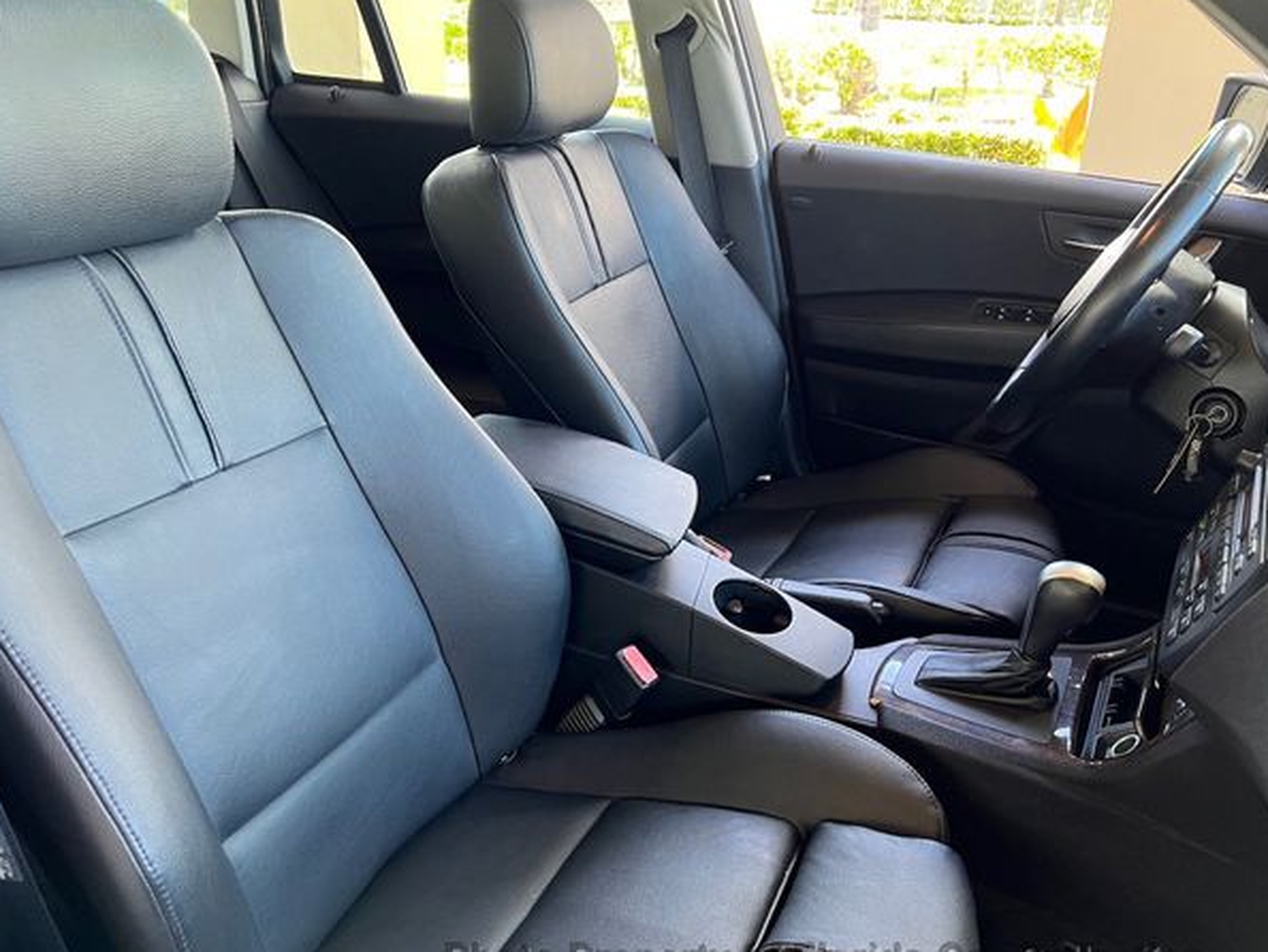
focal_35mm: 28
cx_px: 593
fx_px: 1026
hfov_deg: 63.4
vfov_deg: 49.8
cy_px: 493
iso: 125
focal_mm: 5.7
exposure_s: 1/71
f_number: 1.5
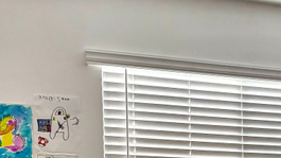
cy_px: 261
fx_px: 752
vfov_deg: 11.3
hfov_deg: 19.7
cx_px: 350
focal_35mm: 101
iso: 80
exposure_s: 1/153
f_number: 1.78
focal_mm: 6.76
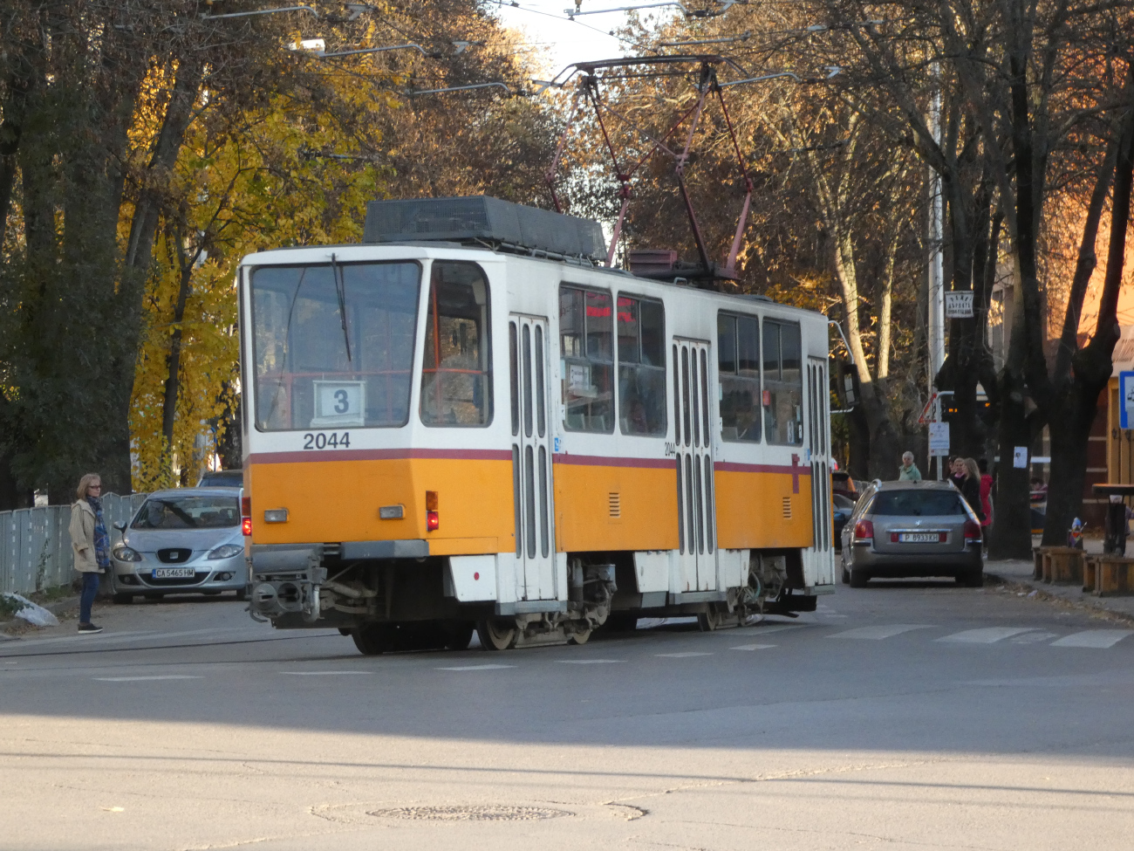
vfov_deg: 9.3
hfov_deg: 12.3
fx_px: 5242
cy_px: 426
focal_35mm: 160
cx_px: 567
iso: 500
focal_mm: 28.8
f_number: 5.4
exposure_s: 1/250
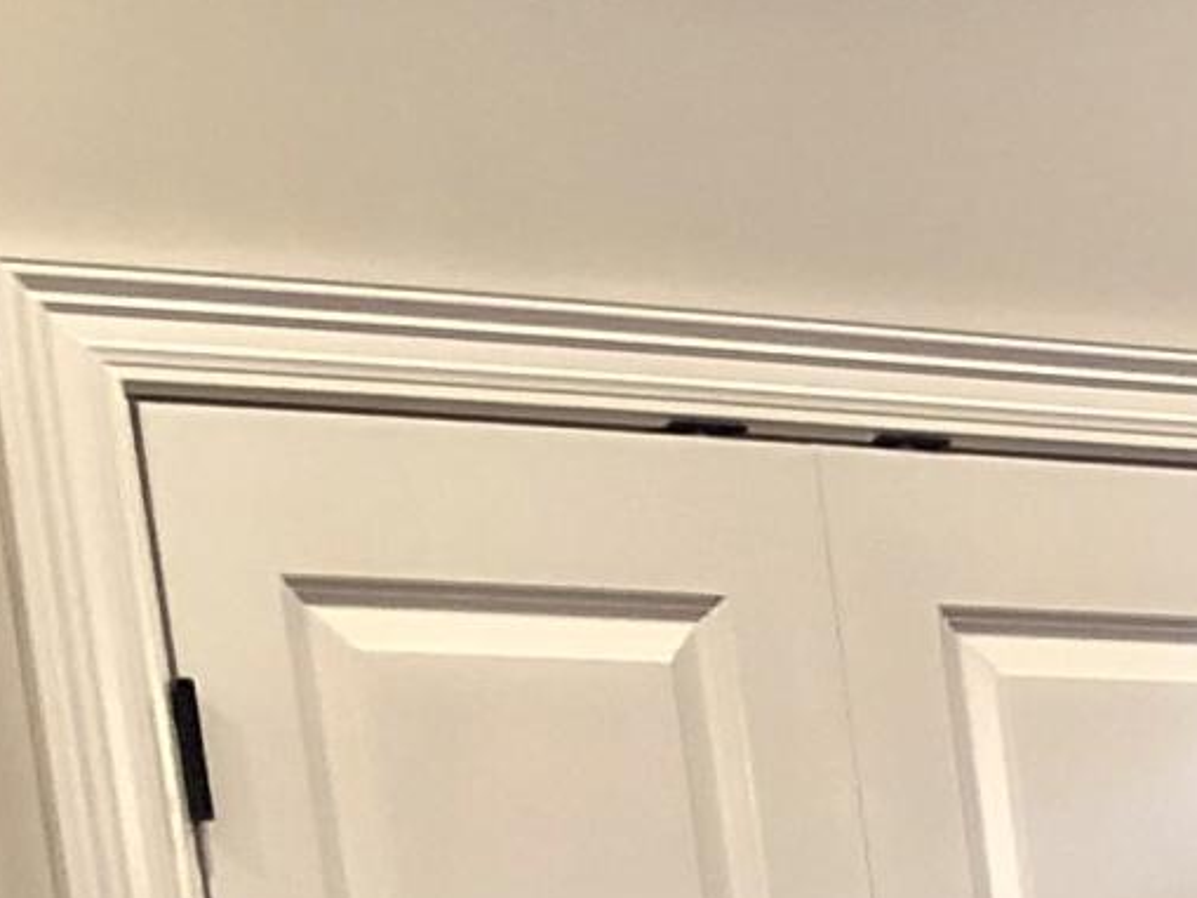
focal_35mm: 165
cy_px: 2560
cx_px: 3361
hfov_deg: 9.7
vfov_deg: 7.9
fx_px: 5707
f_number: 1.8
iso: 40
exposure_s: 1/24
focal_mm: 3.99
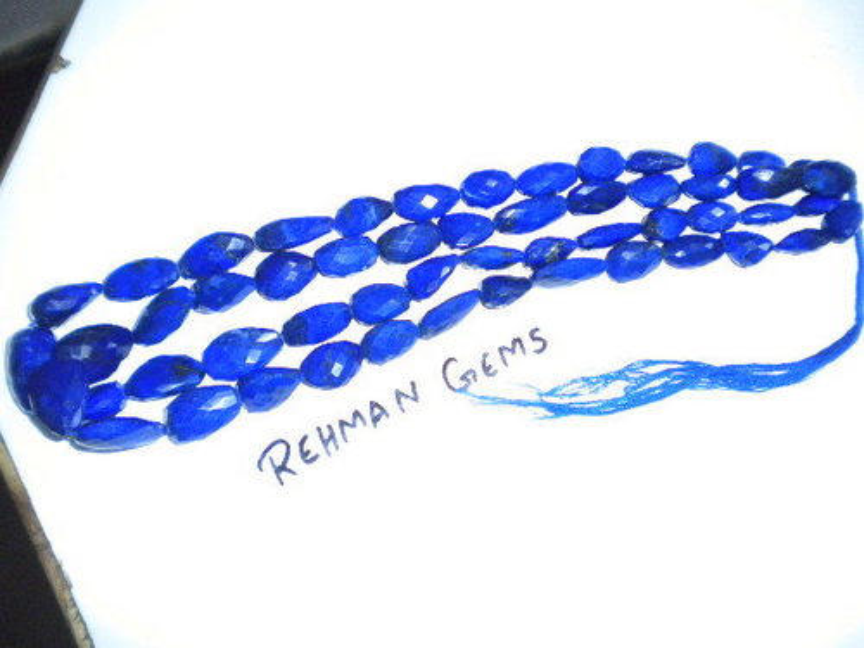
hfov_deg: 52.6
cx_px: 432
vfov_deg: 40.7
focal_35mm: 35
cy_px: 324
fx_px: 874
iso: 400
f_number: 3.1
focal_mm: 6.3
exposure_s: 1/60.4
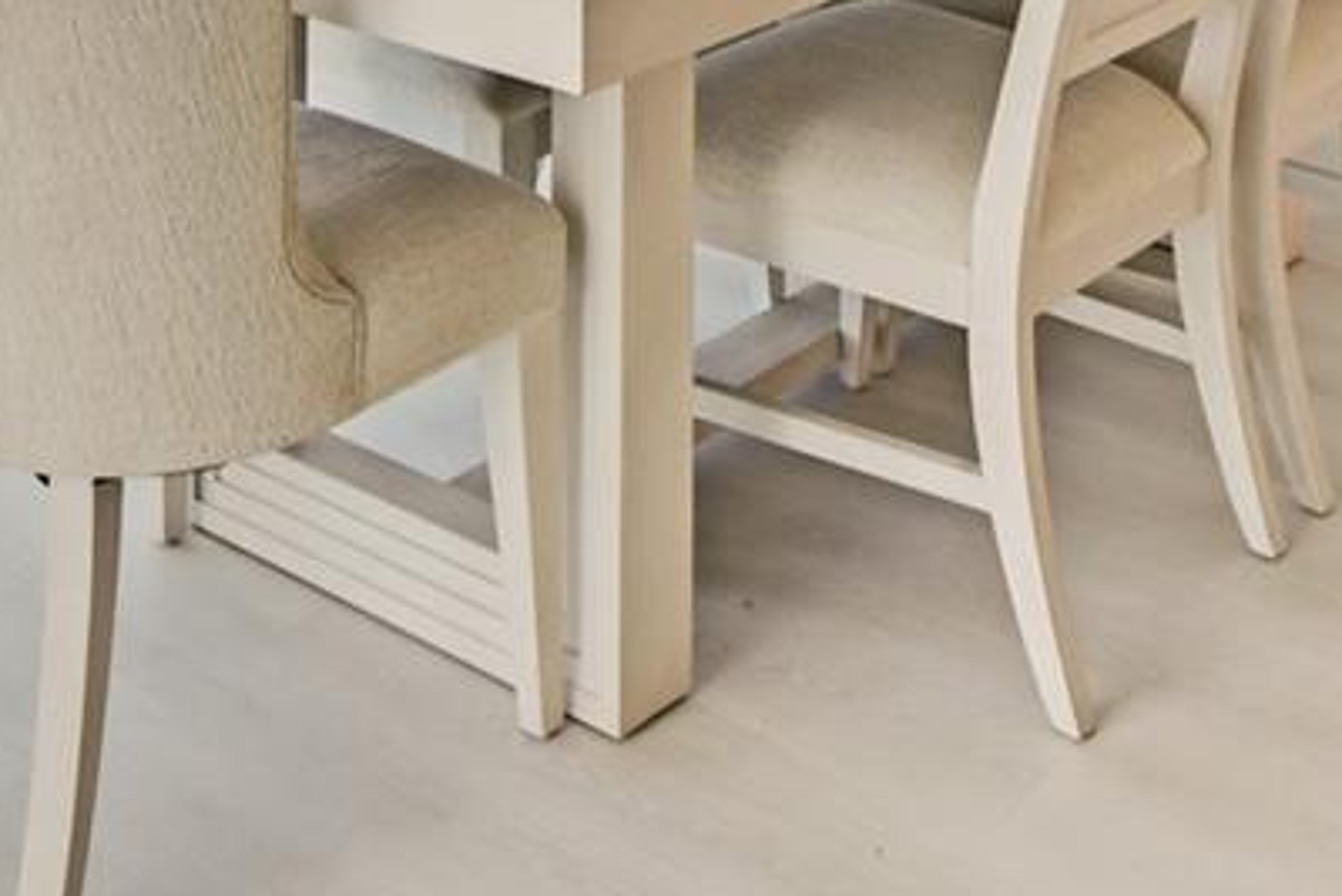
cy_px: -688
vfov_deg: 18.2
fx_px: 2237
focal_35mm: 60
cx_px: 621
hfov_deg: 33.4
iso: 250
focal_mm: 10
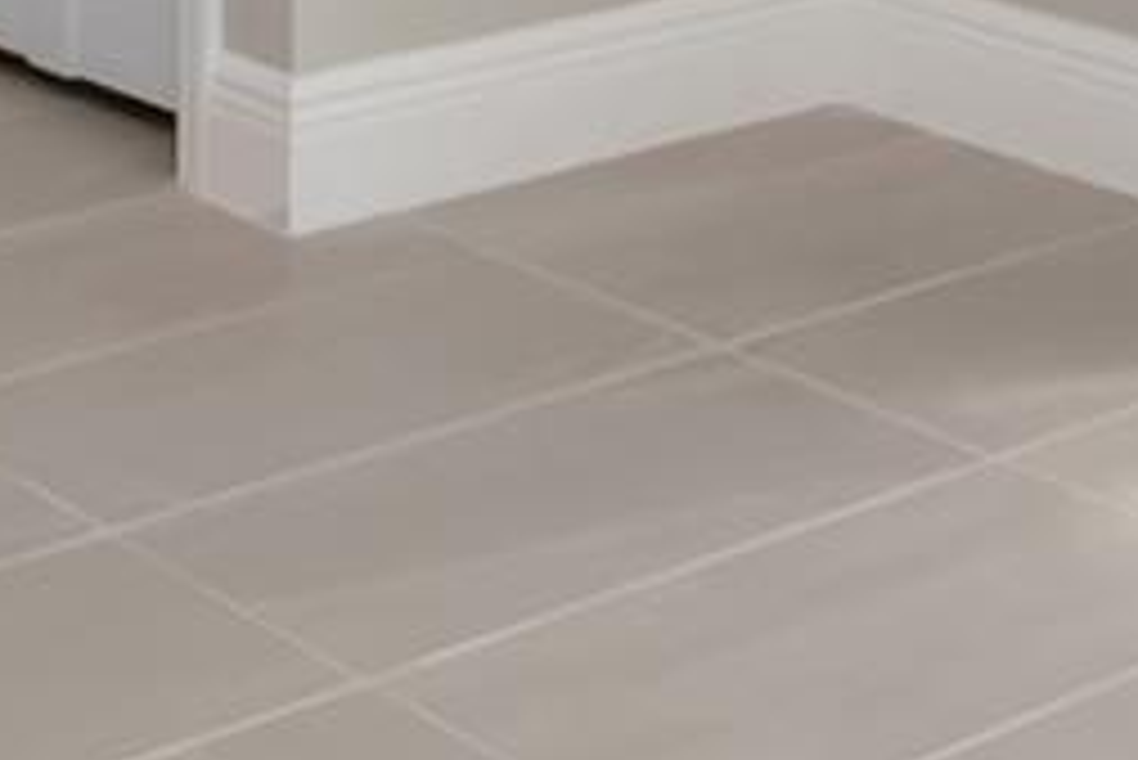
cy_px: -935
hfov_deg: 19.5
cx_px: 373
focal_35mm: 104
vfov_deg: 11.4
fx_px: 3294
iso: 1000
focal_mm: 11
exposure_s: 1/160
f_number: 9
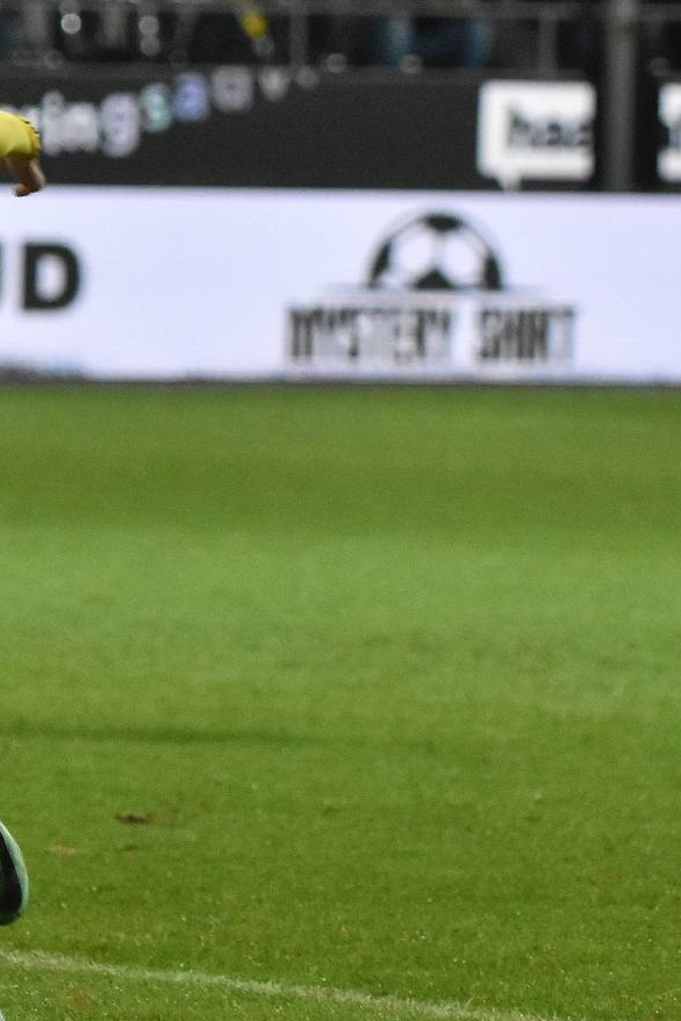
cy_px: 420
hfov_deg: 3.2
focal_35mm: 426
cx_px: -178
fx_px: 12087
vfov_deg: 4.8
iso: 2500
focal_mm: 130
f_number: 2.8
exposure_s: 1/800
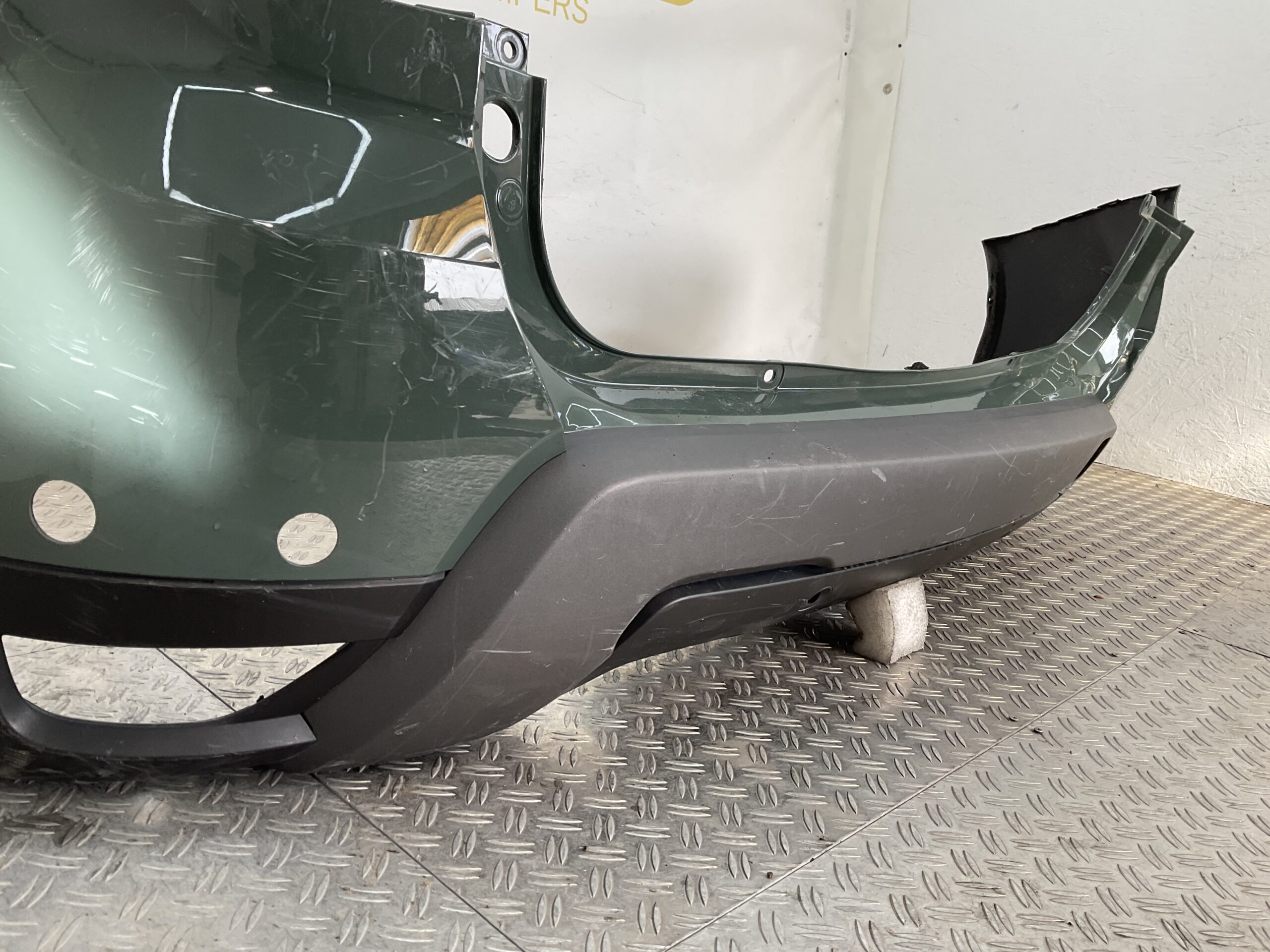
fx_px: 1064
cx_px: 635
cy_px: 476
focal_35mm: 29
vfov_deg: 48.2
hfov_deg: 61.7
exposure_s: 1/118
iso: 16
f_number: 1.8
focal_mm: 3
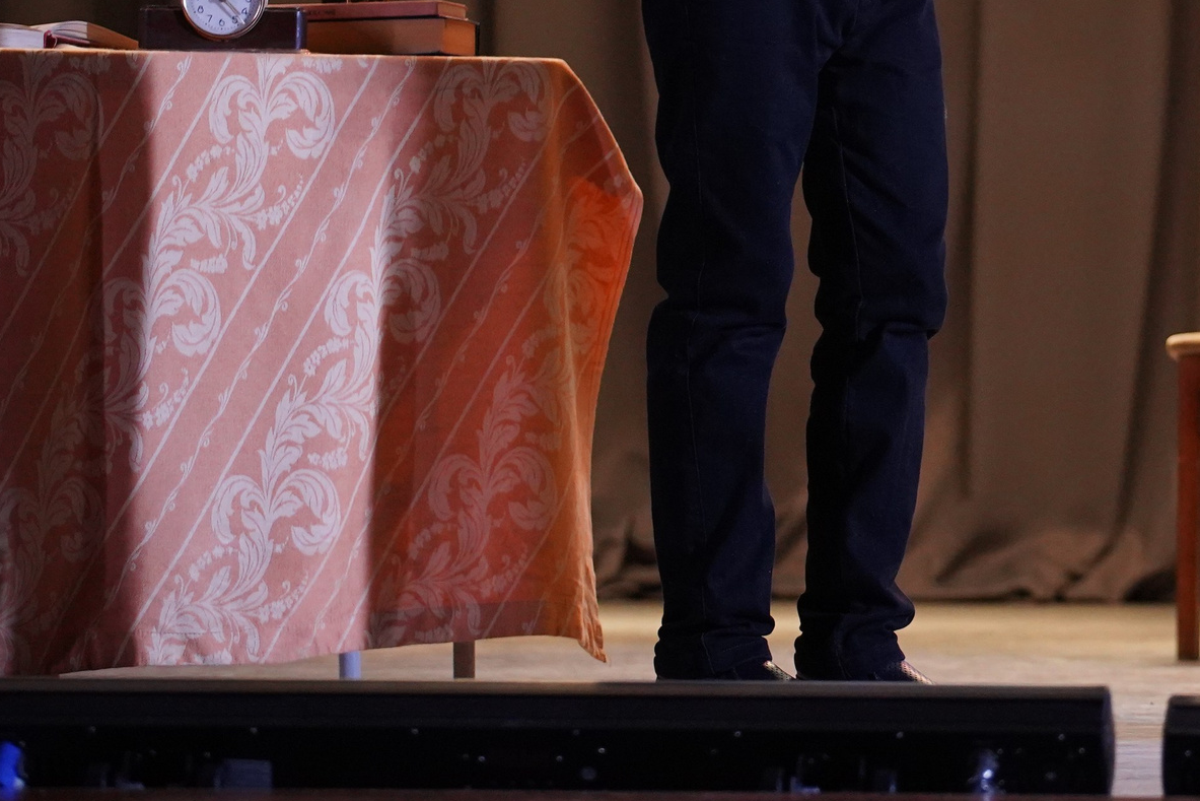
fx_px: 7500
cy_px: -57
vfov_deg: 6.1
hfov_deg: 9.1
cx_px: 1292
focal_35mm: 225
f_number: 4
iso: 3200
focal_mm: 104
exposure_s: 1/500
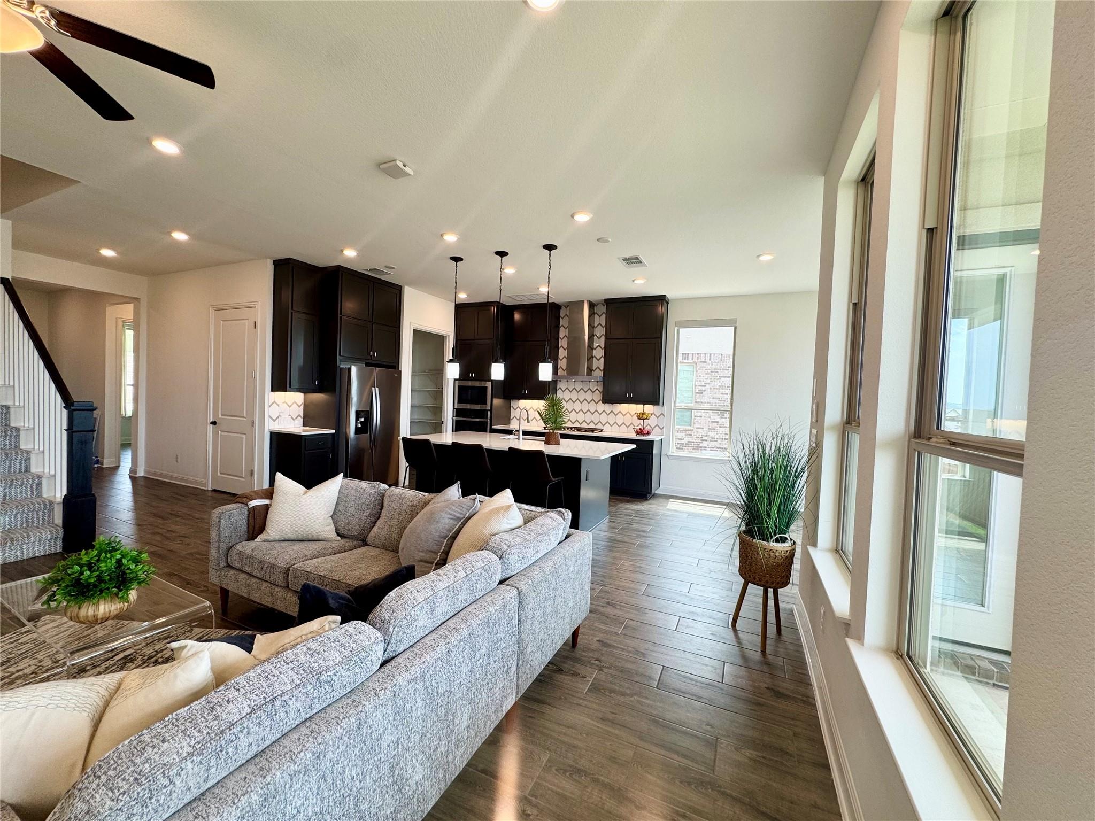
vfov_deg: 85.7
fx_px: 443
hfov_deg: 102.1
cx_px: 548
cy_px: 410
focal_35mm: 14
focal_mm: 2.22
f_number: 2.2
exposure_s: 1/120
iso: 64
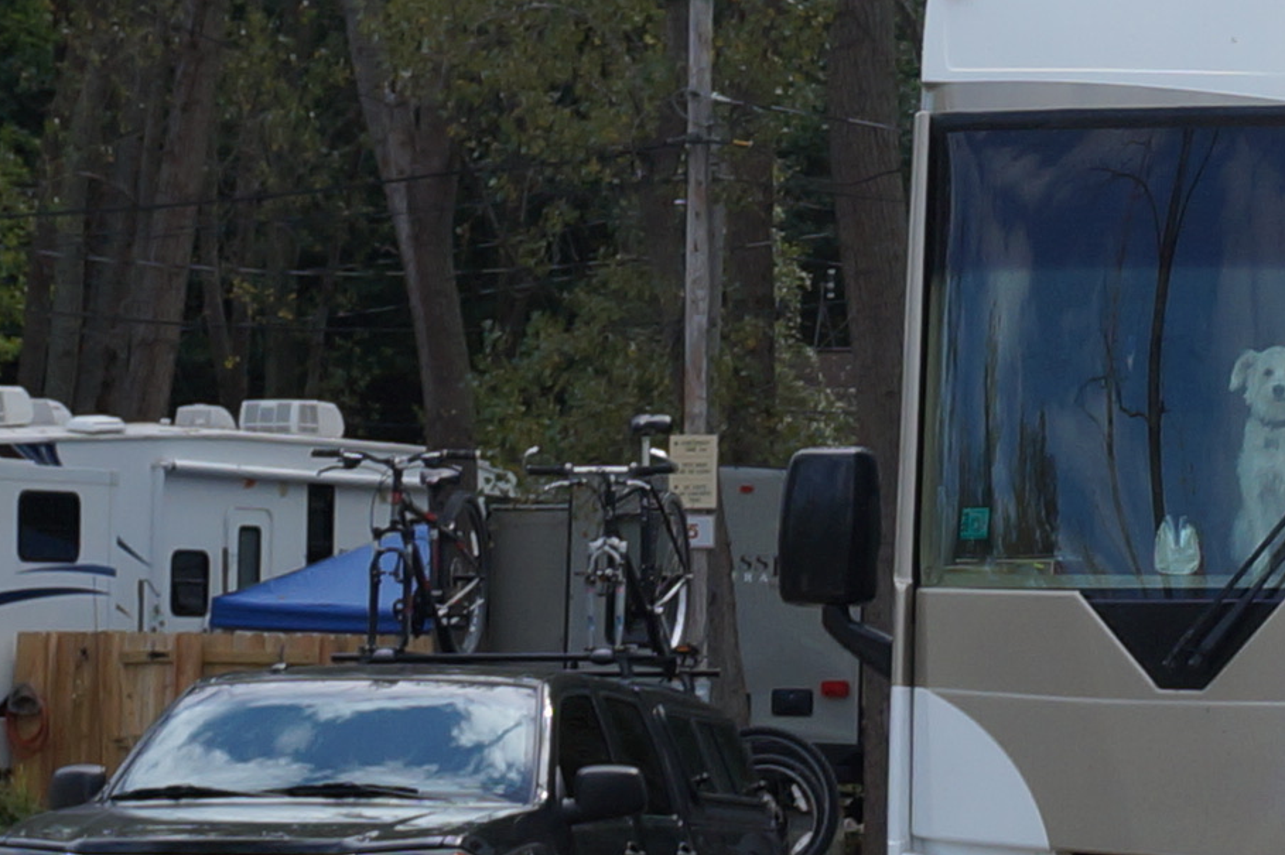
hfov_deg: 12.0
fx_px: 5779
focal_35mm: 162
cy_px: -341
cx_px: 2014
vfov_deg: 8.3
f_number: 5.6
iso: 100
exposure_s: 1/320
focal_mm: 18
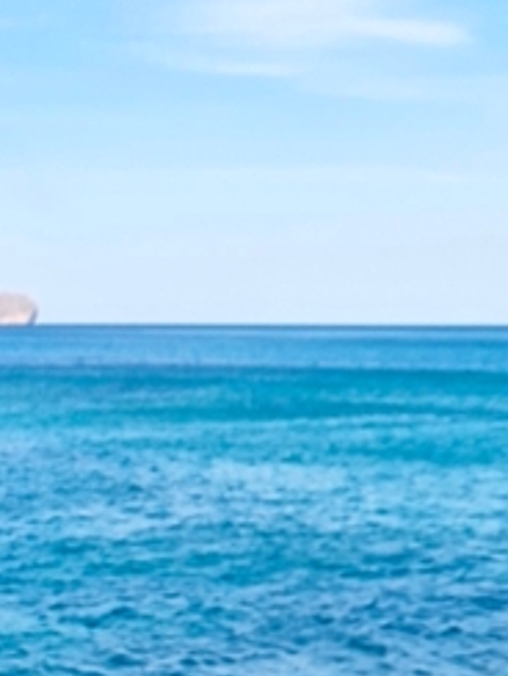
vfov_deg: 20.6
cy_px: 775
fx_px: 1760
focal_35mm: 90
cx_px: -469
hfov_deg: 14.1
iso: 50
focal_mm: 5.4
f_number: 1.8
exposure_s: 1/534
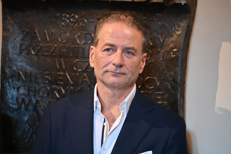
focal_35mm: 180
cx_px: 116
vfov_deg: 7.6
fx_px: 1155
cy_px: 77
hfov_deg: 11.4
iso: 3600
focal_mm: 180
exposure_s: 1/200
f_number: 2.8
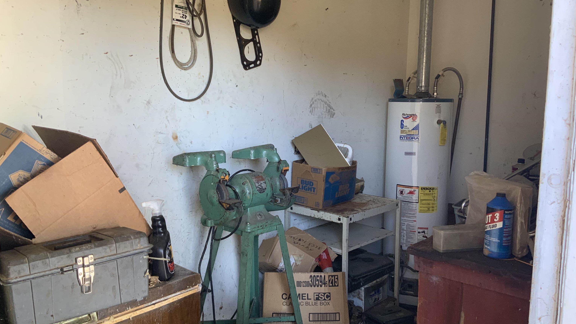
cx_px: 288
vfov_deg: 36.7
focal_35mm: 32
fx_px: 489
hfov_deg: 61.0
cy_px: 159
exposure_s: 1/93
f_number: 1.8
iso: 64
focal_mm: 3
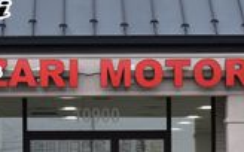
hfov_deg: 16.5
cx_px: 101
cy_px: 185
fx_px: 843
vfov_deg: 10.1
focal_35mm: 127
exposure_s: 1/100
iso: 400
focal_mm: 34
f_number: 9
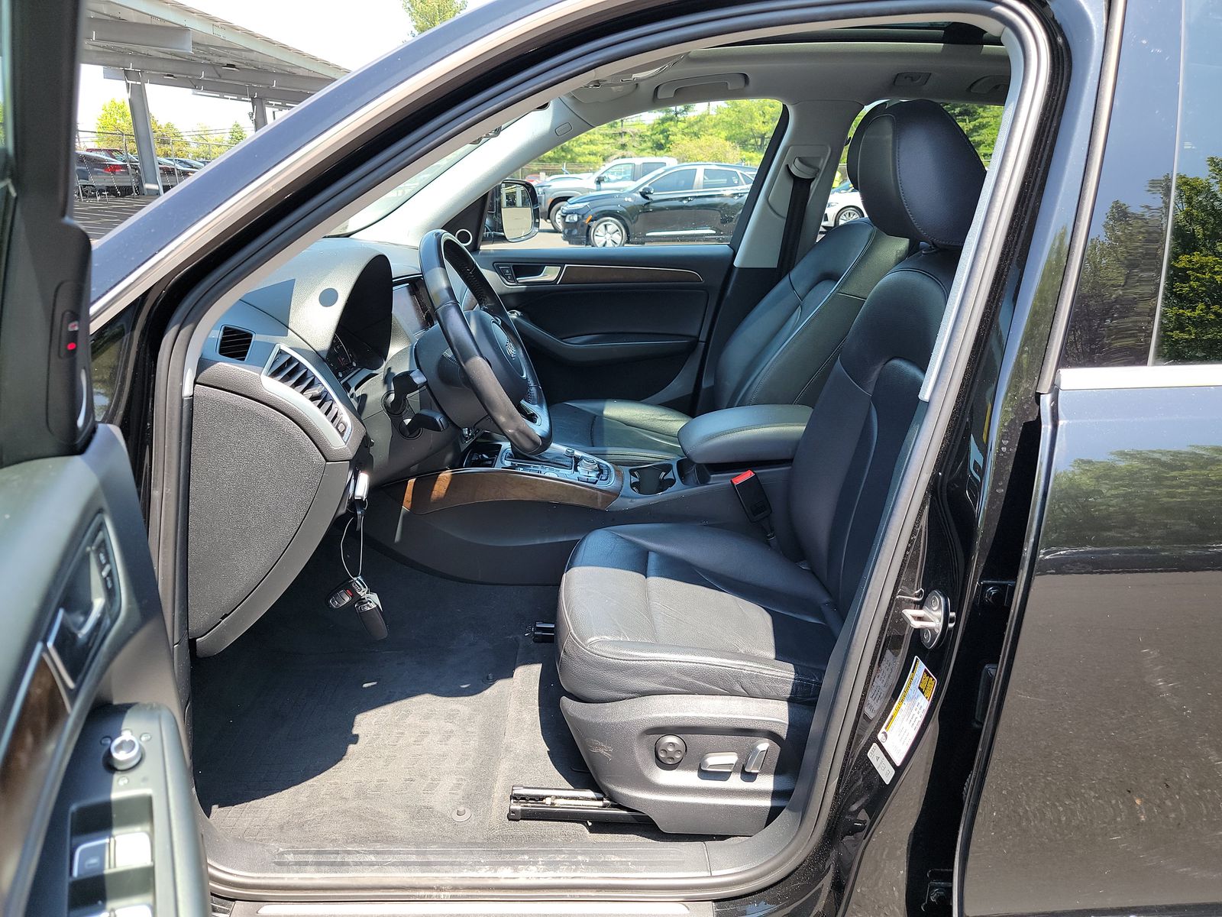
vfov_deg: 56.8
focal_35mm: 24
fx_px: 847
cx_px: 611
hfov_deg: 71.6
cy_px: 458
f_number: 1.8
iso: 64
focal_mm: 6.7
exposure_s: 1/119
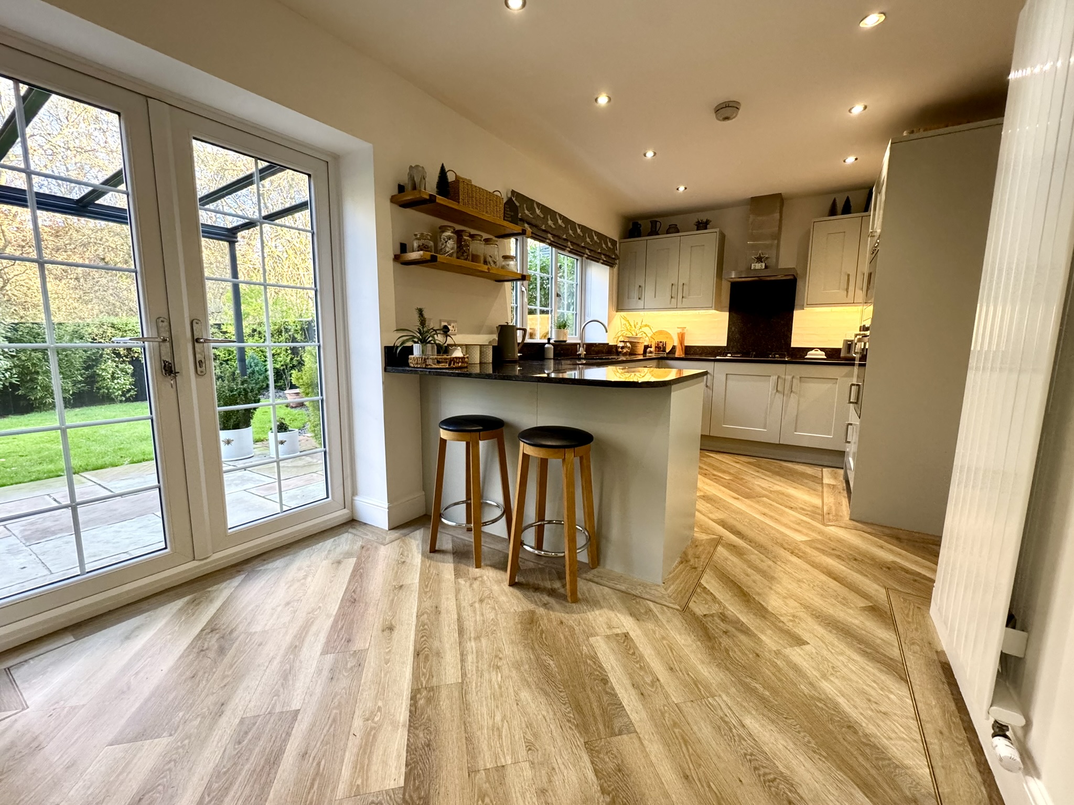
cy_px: 402
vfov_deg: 85.7
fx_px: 434
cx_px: 537
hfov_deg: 102.1
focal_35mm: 14
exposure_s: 1/99
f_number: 2.2
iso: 320
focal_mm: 2.22
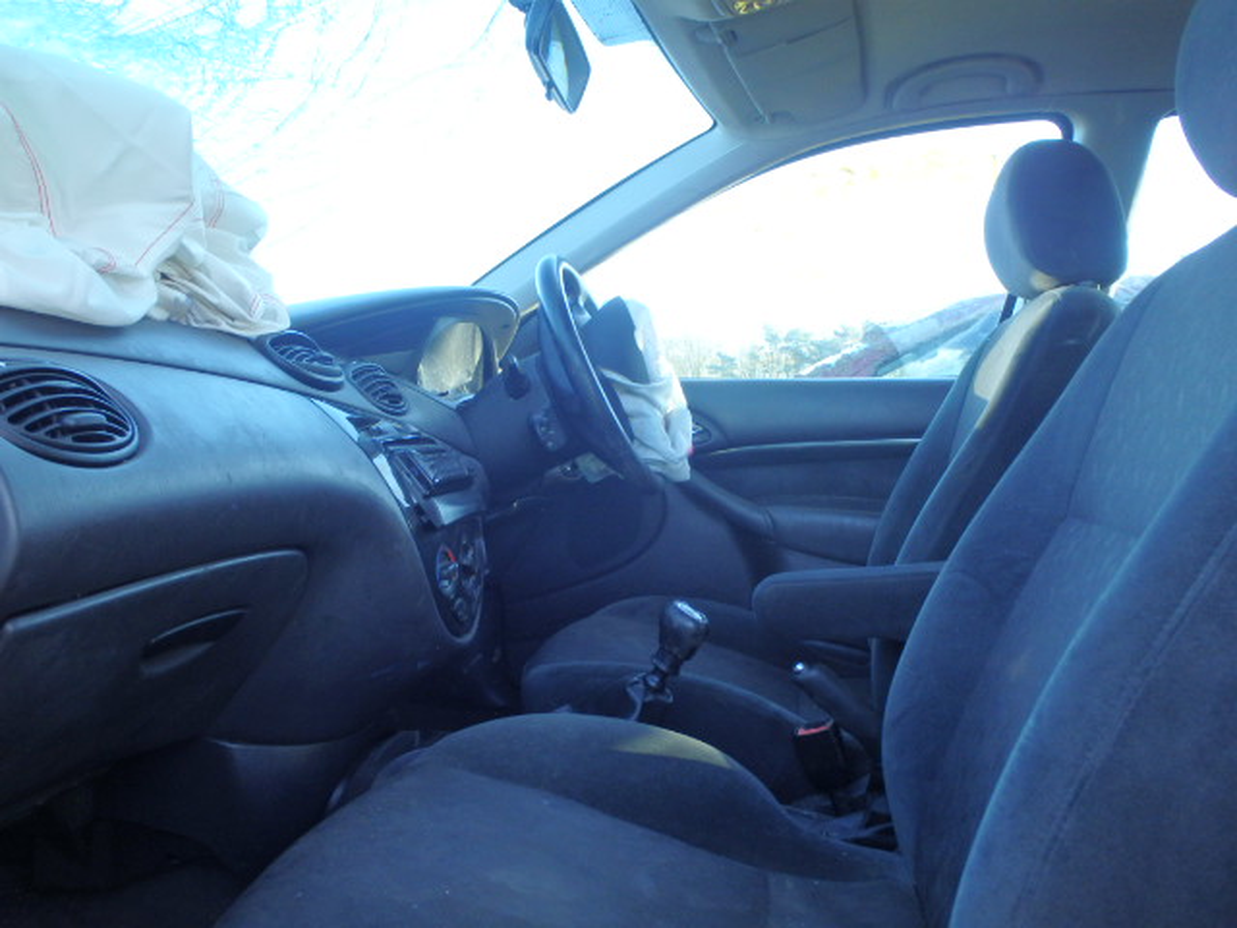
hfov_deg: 63.4
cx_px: 618
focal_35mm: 28
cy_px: 464
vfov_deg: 49.7
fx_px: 1001
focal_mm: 5
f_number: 3.9
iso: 200
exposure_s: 1/60
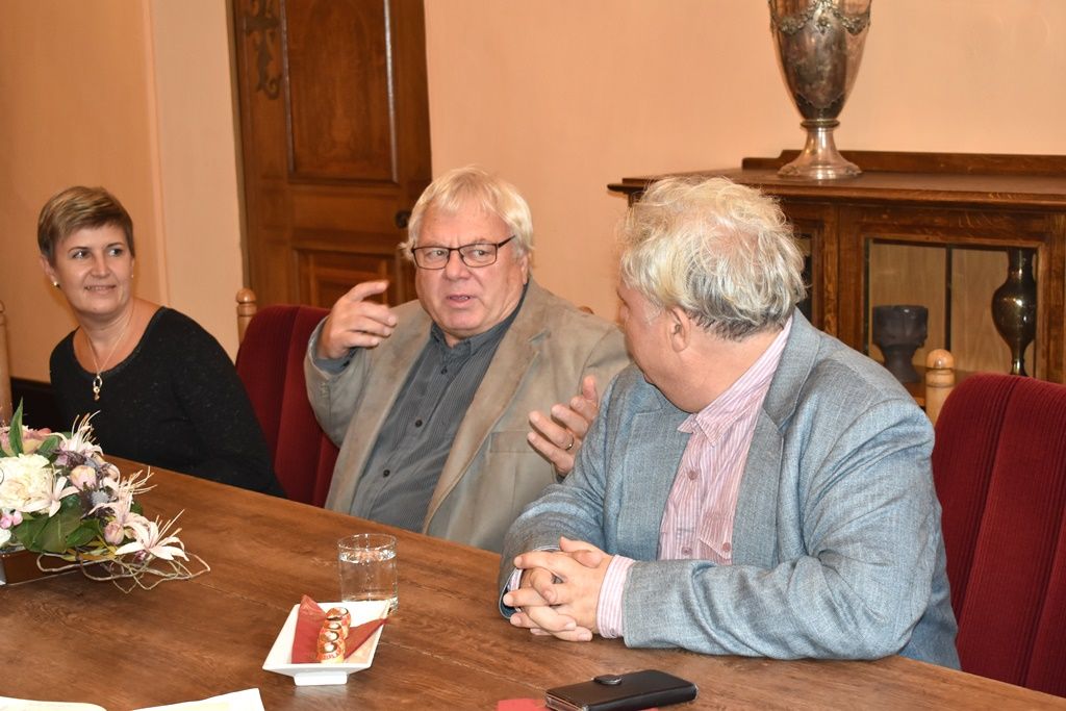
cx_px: 533
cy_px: 356
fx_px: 1777
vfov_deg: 22.6
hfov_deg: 33.4
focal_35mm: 60
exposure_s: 1/60
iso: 1400
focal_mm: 40
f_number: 5
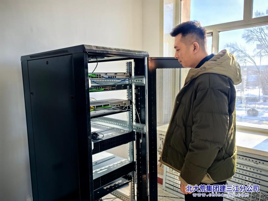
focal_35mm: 27
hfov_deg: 65.3
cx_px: 134
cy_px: 100
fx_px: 209
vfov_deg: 51.4
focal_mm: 5.75
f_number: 2
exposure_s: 1/100
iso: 50
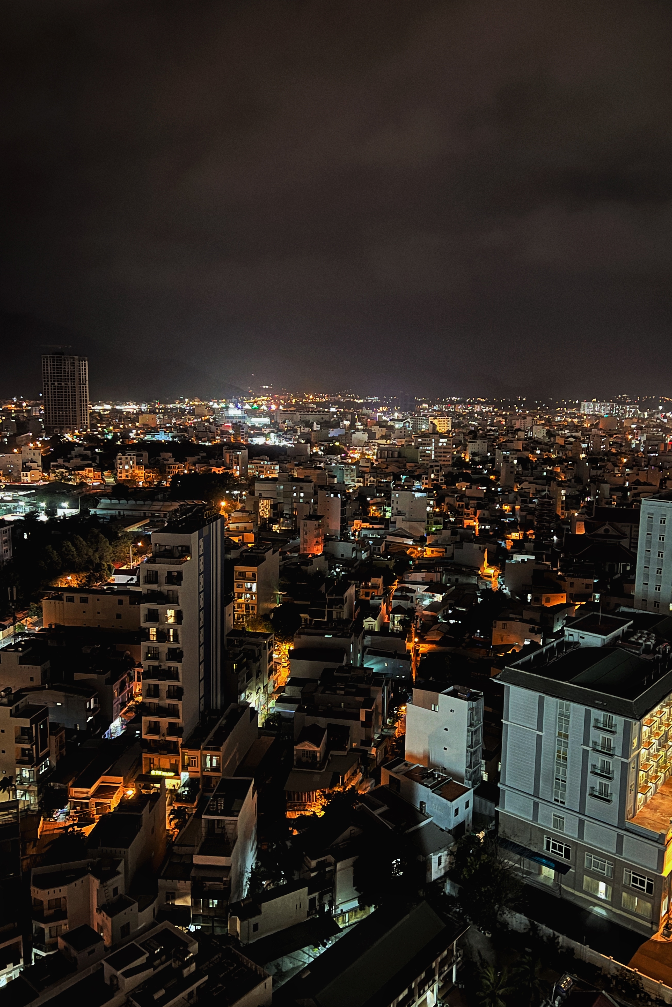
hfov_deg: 46.3
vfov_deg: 65.5
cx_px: 366
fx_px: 784
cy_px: 497
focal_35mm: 28
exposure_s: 1/9
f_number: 1.5
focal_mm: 5.7
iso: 800
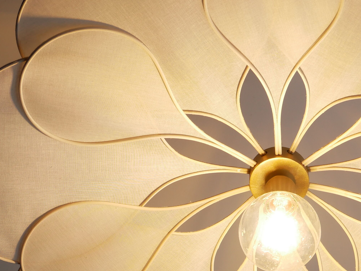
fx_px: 1096
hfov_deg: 18.6
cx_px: 272
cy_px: 291
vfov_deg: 13.8
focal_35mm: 105
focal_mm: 23
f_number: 5
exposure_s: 1/60
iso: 320
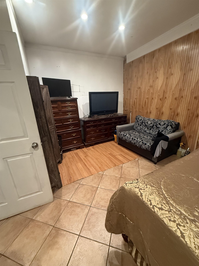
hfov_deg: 85.7
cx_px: 100
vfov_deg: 102.1
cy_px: 133
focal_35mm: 14
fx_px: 107
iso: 640
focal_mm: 2.22
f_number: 2.2
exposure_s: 1/60
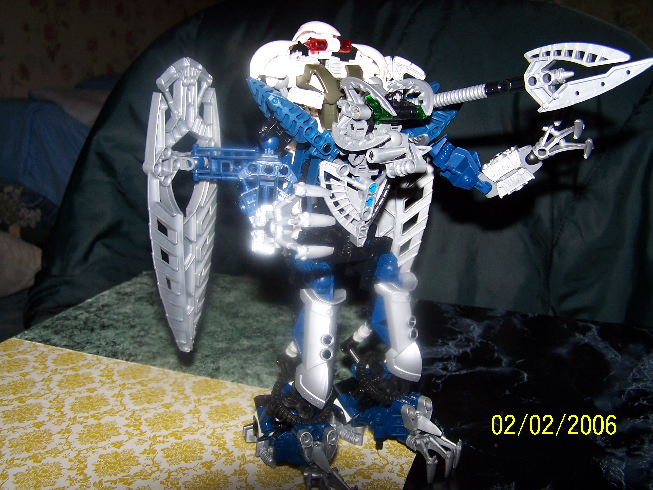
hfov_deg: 49.0
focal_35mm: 38
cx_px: 326
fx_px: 717
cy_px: 245
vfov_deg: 37.7
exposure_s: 1/60
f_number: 2.8
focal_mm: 6.3
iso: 80
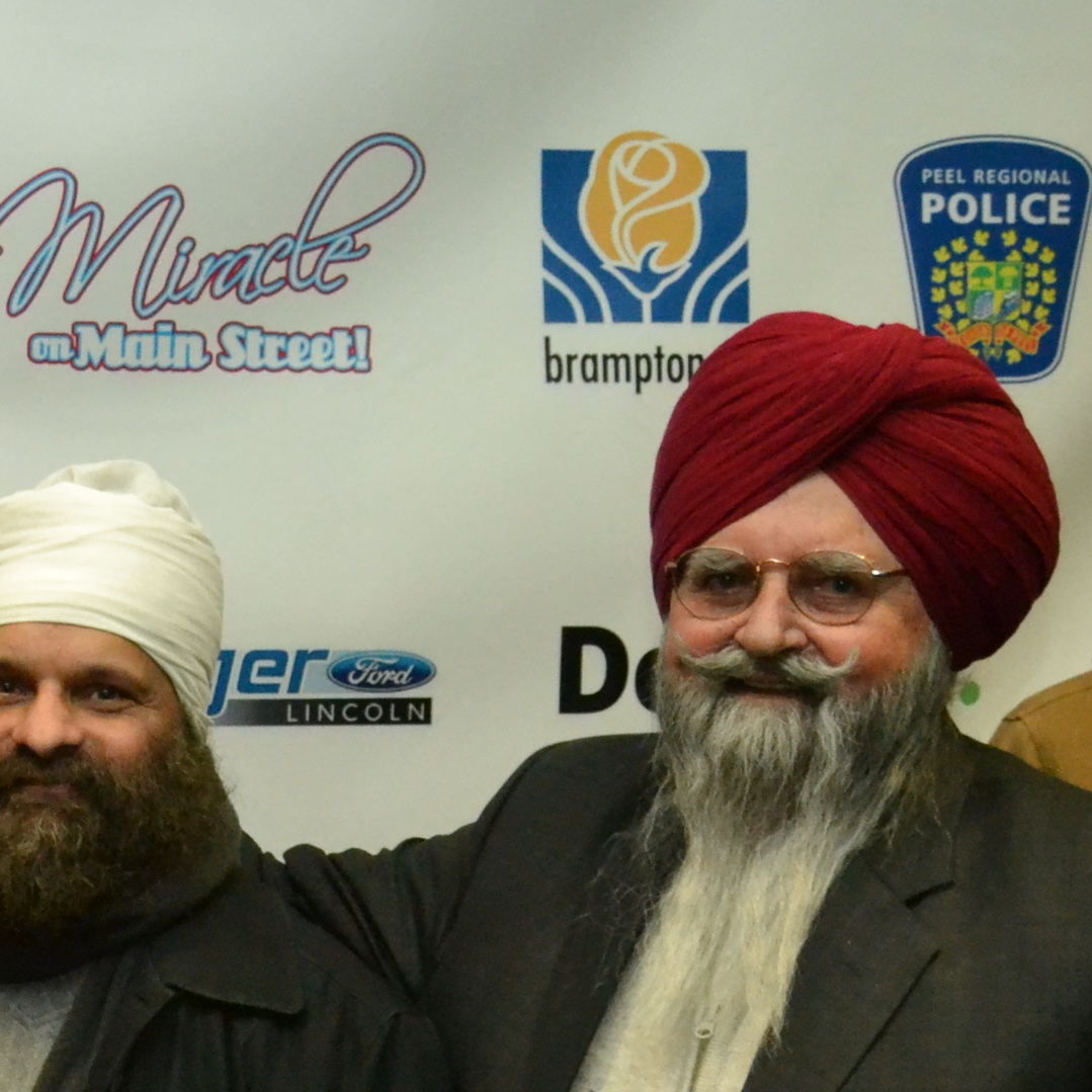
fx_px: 3498
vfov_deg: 17.5
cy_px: 954
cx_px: -146
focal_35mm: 98
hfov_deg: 17.1
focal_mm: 24
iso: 3200
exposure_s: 1/60
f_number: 3.8
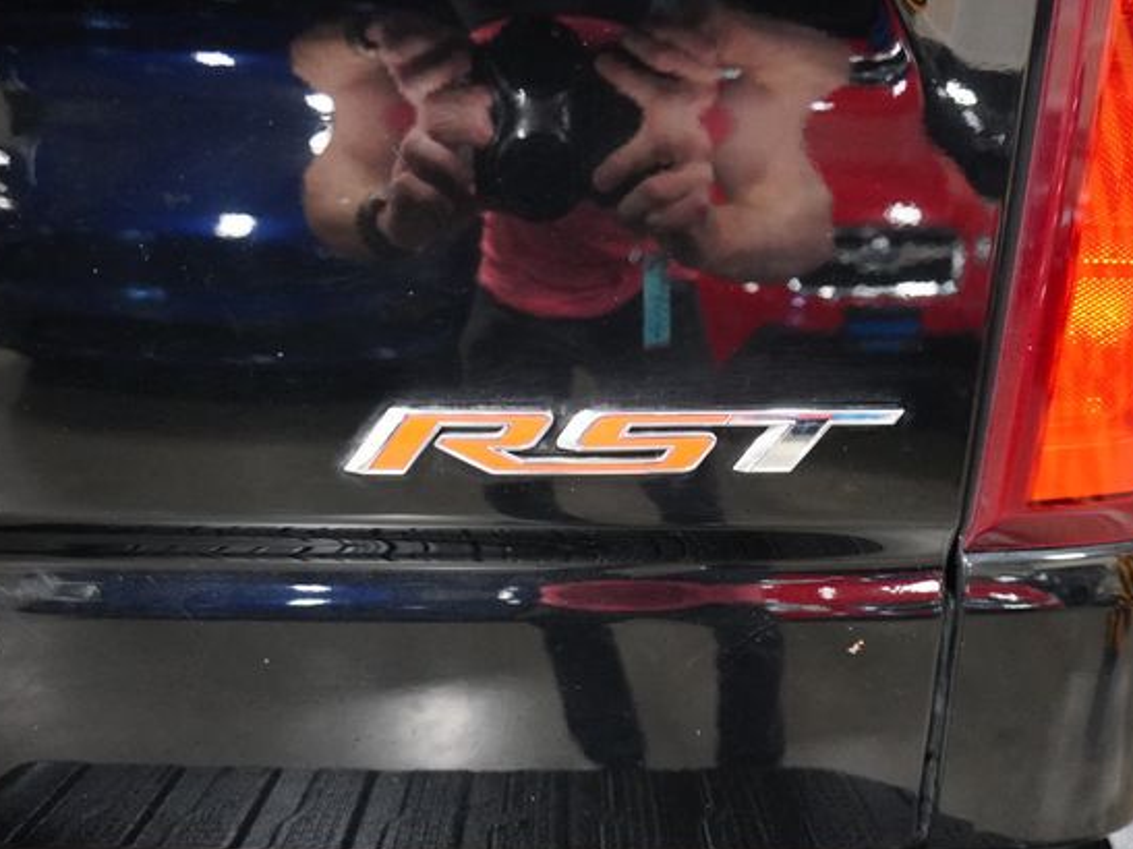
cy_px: 438
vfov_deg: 51.3
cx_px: 601
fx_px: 884
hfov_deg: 65.3
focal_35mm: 27
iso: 6400
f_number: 3.5
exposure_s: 1/50
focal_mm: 16
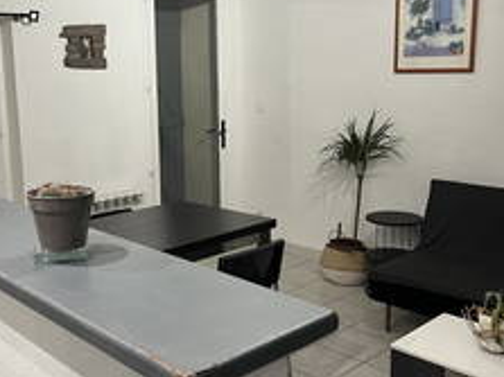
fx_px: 611
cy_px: 178
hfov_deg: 44.6
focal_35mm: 42
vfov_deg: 34.3
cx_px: 206
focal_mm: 5.1
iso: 250
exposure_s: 1/50
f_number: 1.6
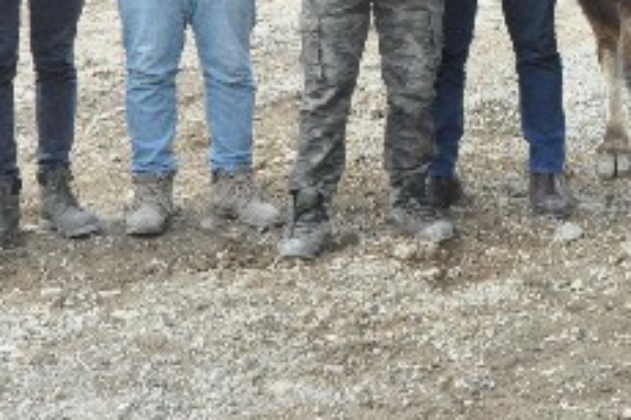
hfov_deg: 19.2
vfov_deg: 12.5
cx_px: 540
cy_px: -177
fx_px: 1839
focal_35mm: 105
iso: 3200
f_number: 13
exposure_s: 1/640
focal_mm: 24
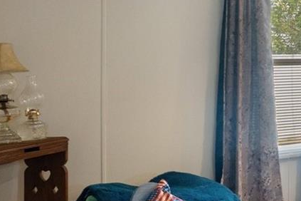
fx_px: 569
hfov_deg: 22.1
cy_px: 89
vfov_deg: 20.0
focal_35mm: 68
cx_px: 498
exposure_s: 1/4
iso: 320
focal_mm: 18
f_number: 8
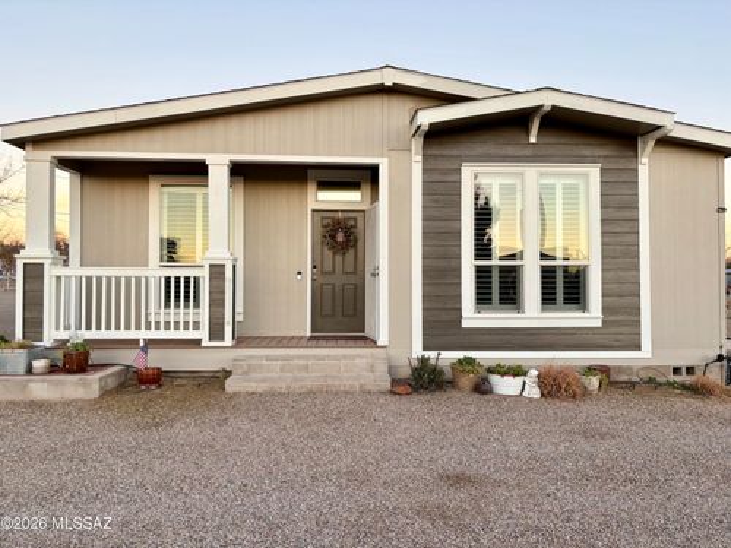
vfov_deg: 53.1
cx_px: 366
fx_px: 549
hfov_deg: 67.3
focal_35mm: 26
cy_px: 274
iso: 32
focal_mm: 5.96
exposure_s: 1/124
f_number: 1.6
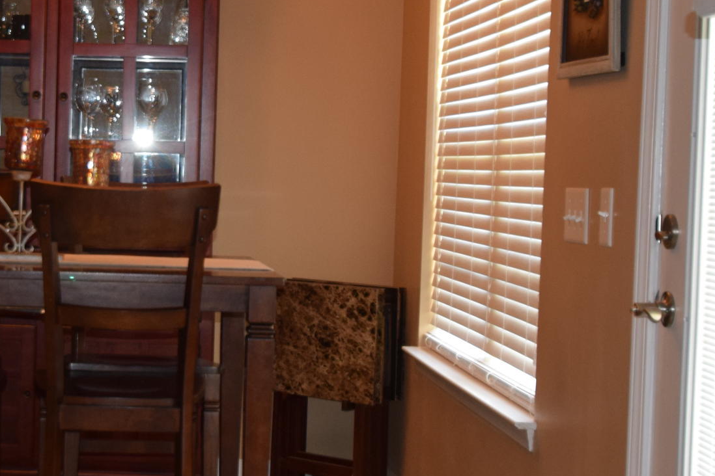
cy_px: 209
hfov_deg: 24.2
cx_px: 107
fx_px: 1628
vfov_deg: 16.6
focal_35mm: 82
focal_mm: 20
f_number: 4
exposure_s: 1/60
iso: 640
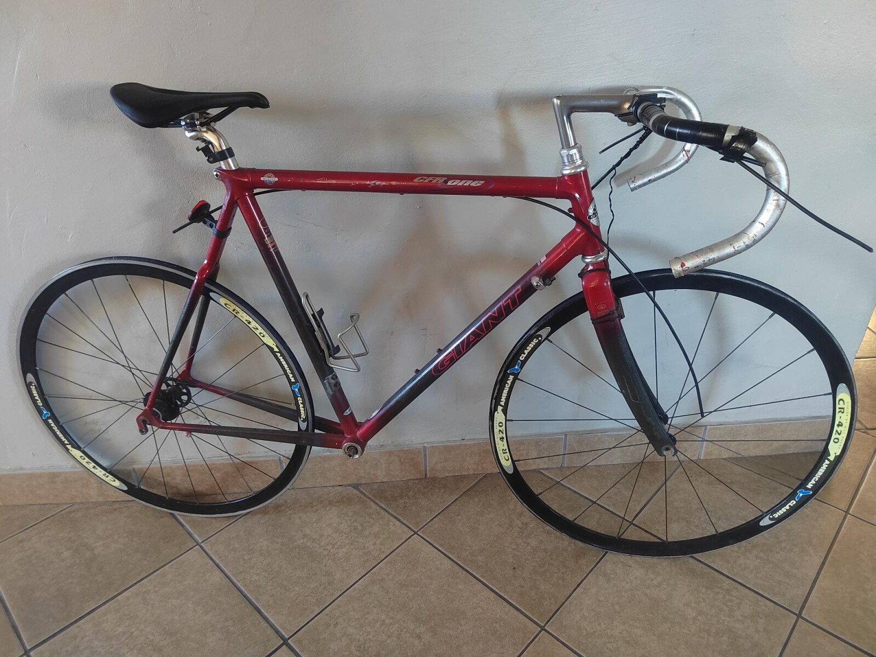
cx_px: 438
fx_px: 582
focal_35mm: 23
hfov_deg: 73.9
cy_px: 328
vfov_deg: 58.9
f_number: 1.9
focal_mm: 5.52
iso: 2803
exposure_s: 1/50
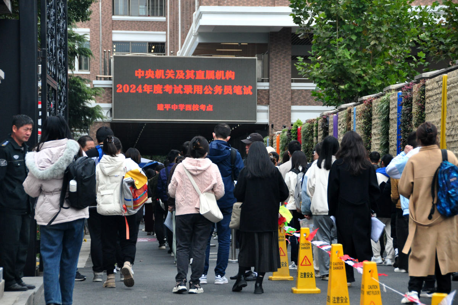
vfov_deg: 11.4
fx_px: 1525
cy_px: 152
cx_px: 229
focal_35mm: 120
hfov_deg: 17.1
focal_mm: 80
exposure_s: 1/800
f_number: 5
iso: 800
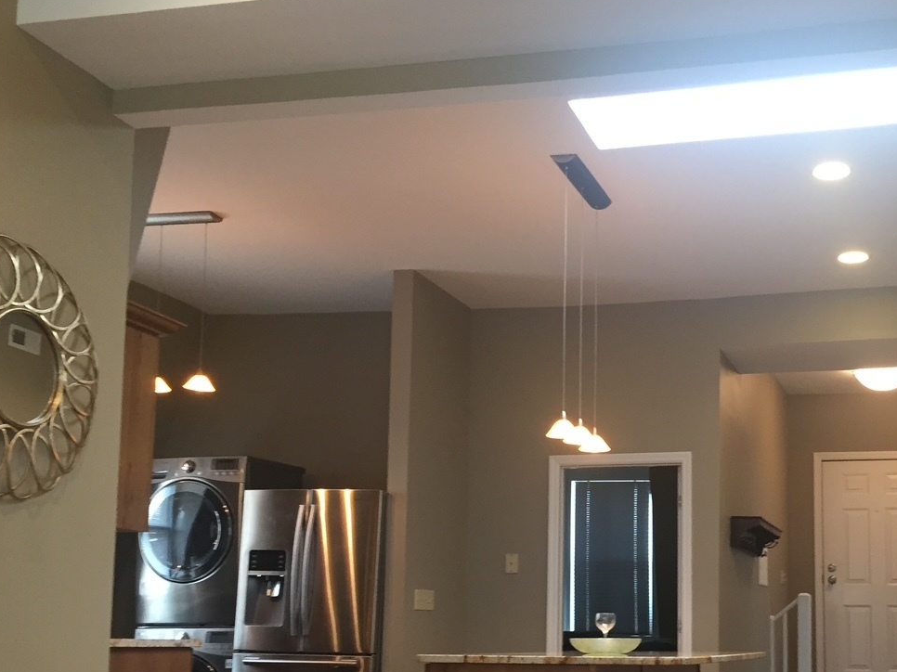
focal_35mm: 49
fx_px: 1269
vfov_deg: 29.3
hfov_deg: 38.1
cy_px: 481
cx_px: 656
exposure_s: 1/30
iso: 100
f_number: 2.2
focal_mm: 4.15
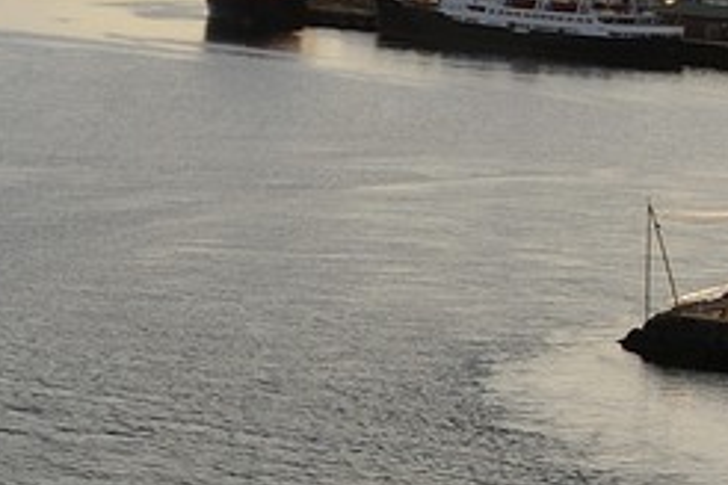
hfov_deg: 10.0
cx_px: -1435
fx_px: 3154
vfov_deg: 8.7
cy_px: -106
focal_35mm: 156
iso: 200
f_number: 9
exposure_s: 1/160
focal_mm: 24
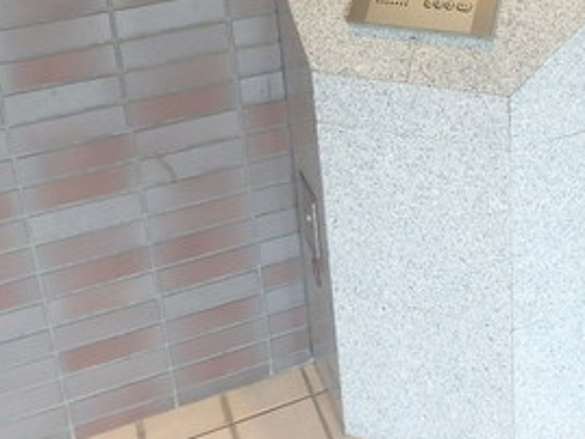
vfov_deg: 27.0
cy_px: -33
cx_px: 409
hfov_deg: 37.6
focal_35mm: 50
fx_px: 845
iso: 640
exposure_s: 1/30
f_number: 3.5
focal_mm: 3.7
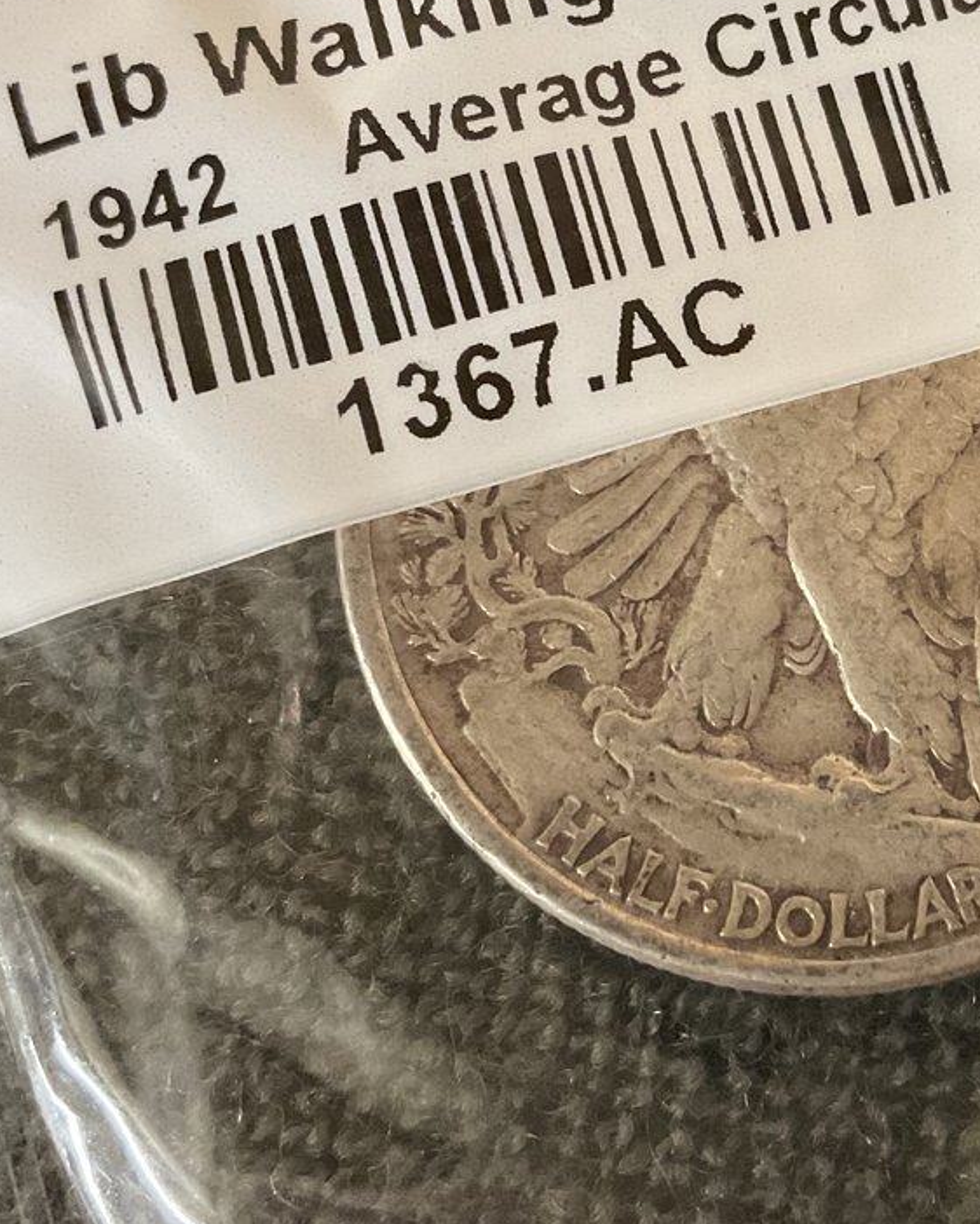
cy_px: 545
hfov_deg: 24.4
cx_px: 861
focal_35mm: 61
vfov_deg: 30.9
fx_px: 2211
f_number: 1.8
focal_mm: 3
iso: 320
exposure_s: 1/30
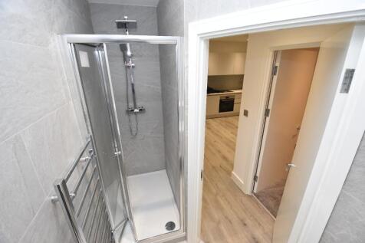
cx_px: 182
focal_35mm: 15
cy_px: 122
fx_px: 152
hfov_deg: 100.4
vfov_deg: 77.3
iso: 800
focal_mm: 10
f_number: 4.5
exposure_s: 1/80
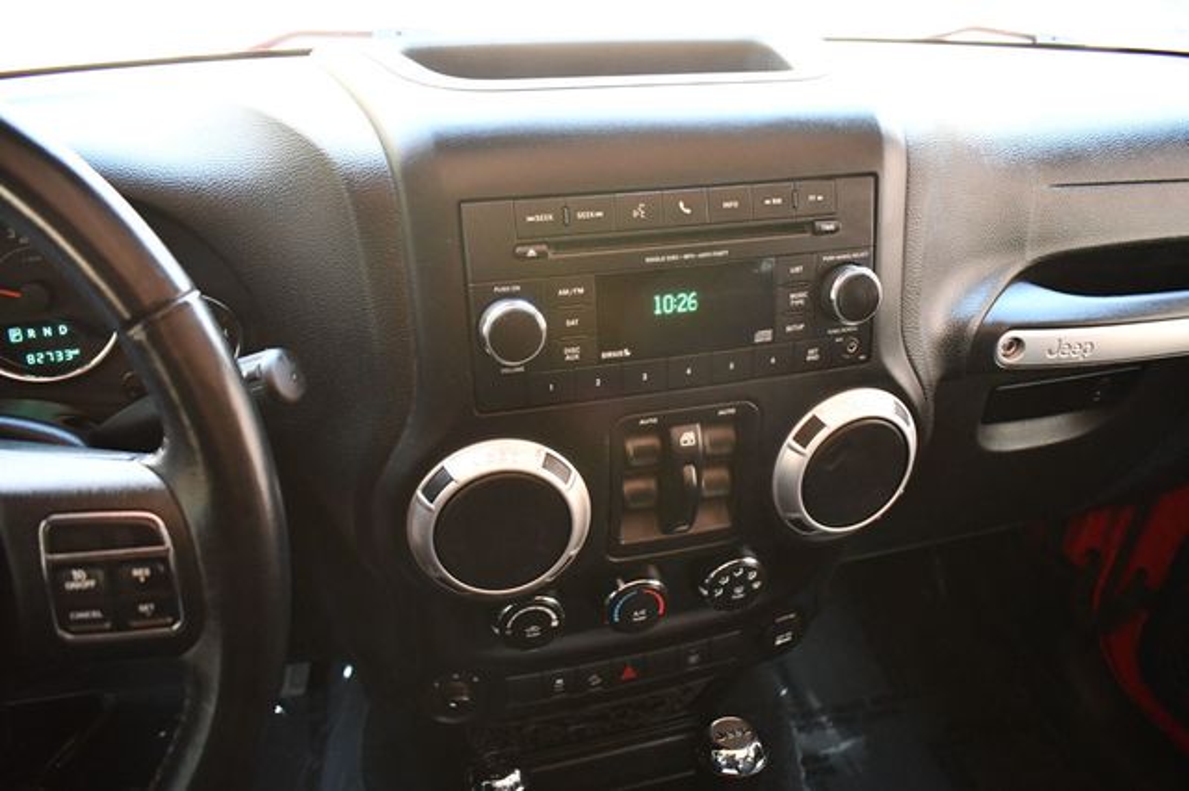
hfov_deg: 67.4
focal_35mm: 27
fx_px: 891
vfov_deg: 47.9
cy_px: 396
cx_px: 594
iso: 3200
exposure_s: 1/100
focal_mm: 18
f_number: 3.5
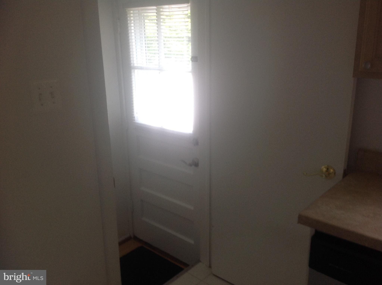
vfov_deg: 40.6
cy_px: 142
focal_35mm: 35
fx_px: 386
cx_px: 191
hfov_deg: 52.7
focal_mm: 4.28
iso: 64
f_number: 2.4
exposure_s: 1/60
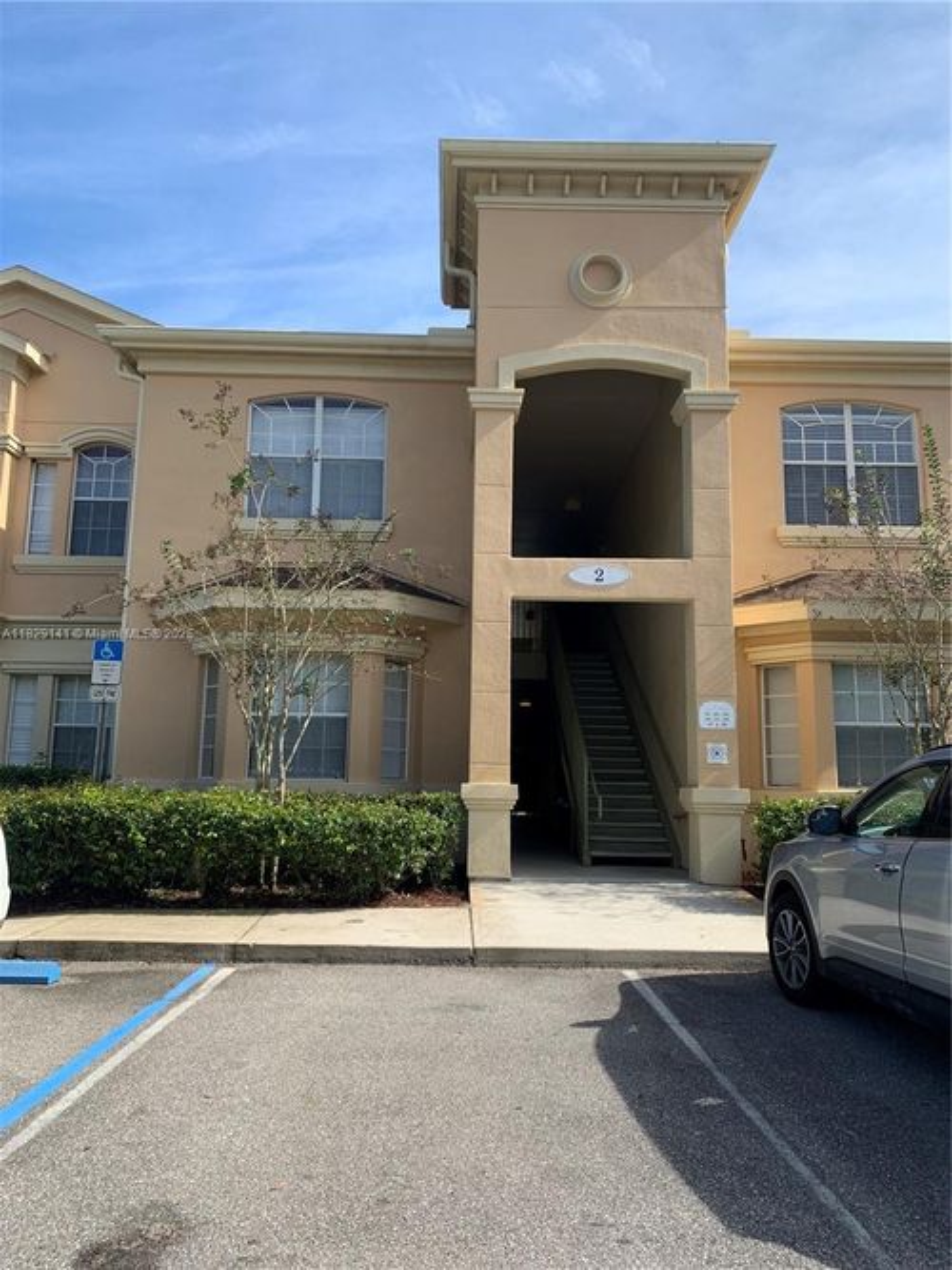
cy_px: 635
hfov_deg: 53.0
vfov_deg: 67.3
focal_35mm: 26
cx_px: 476
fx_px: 954
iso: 25
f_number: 1.8
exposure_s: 1/1447
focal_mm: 4.25
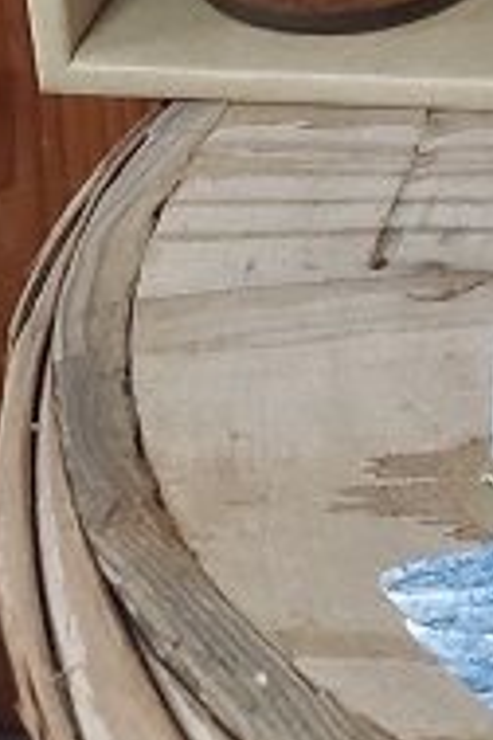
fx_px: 2506
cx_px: 1064
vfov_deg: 15.2
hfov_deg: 10.2
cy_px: -440
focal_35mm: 122
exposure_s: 1/40
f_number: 1.5
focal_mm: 4.3
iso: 400
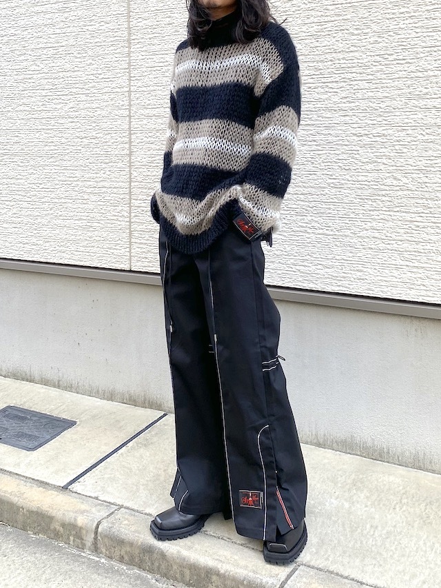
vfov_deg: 67.3
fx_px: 442
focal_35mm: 26
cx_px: 220
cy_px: 294
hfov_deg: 53.1
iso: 32
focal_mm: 4.25
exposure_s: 1/173
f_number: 1.8
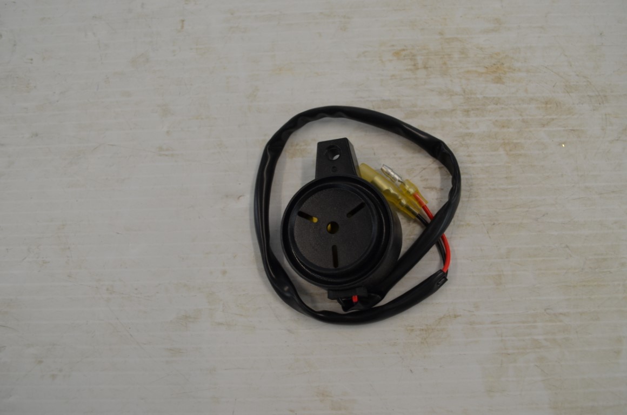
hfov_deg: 57.3
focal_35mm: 33
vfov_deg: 39.8
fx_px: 573
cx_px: 314
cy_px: 208
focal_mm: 22
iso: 400
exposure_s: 1/125
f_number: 5.6
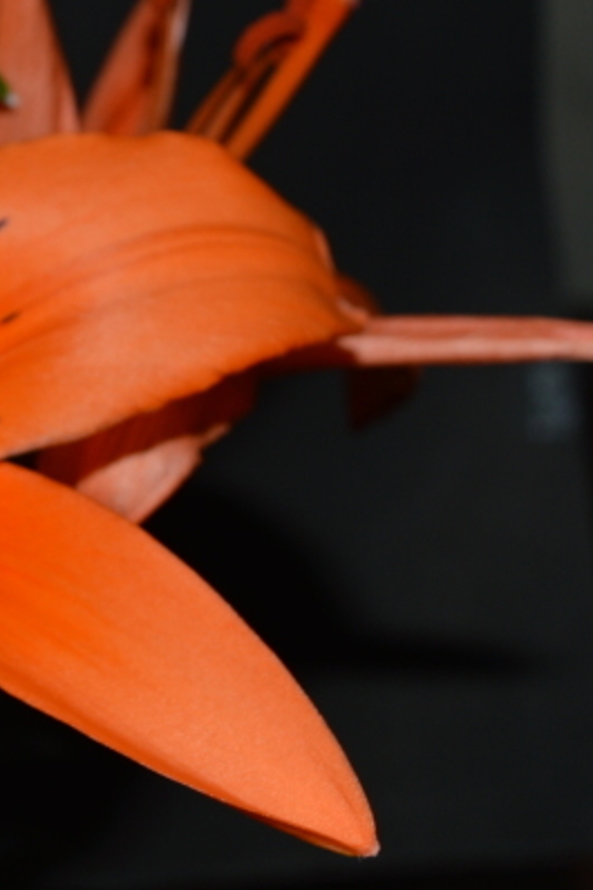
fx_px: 2671
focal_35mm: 108
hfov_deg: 12.3
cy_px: 234
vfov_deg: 18.8
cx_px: -170
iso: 100
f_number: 8
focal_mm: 28
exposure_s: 1/60
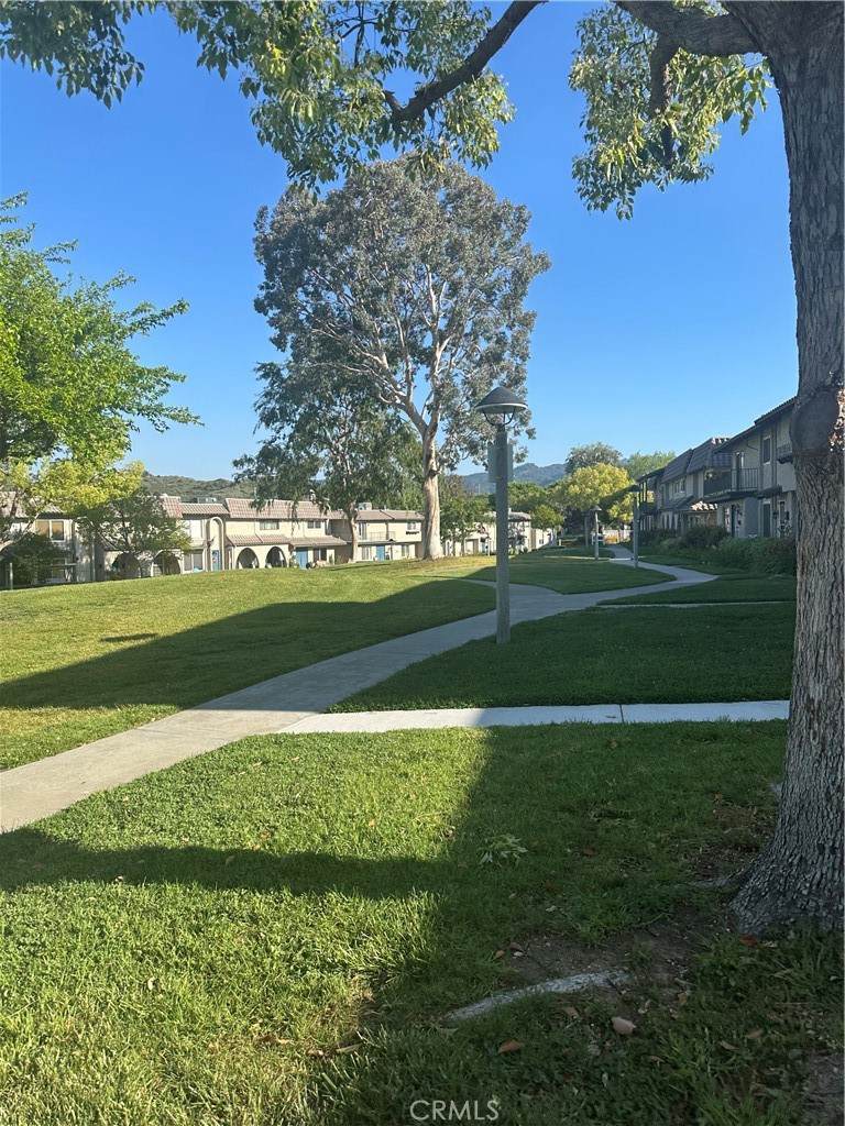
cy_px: 563
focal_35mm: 24
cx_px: 422
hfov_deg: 56.8
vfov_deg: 71.6
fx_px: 781
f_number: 1.78
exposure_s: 1/2353
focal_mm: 6.86
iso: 80
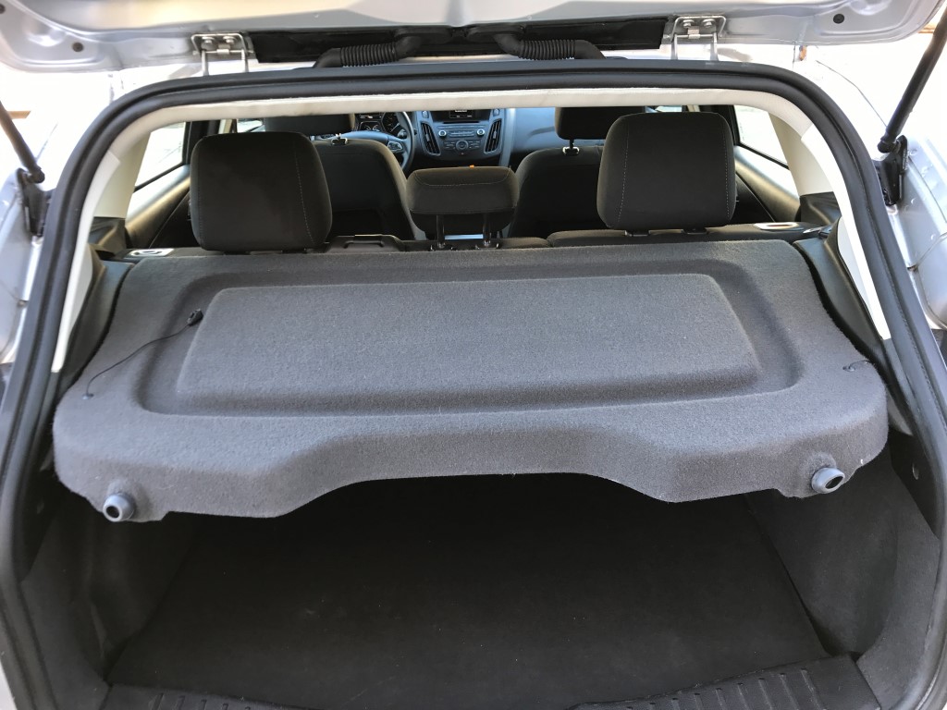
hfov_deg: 63.4
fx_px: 766
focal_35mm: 28
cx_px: 474
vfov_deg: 49.7
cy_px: 355
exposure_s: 1/40
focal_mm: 3.99
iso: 25
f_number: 1.8
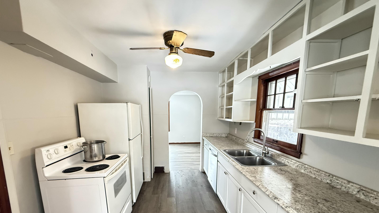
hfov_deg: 99.3
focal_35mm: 16
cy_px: 136
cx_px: 184
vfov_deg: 65.8
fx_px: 161
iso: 800
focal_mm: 2.22
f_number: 2.2
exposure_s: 1/60
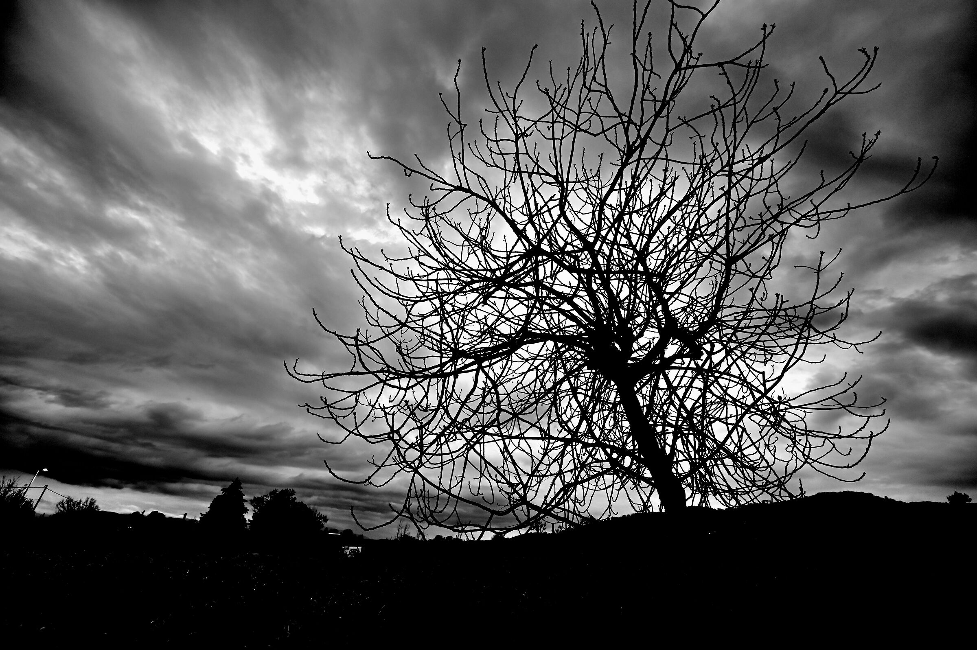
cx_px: 488
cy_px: 325
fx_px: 380
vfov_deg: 81.1
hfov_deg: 104.3
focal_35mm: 14
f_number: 2.8
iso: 720
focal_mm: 14
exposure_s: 1/125
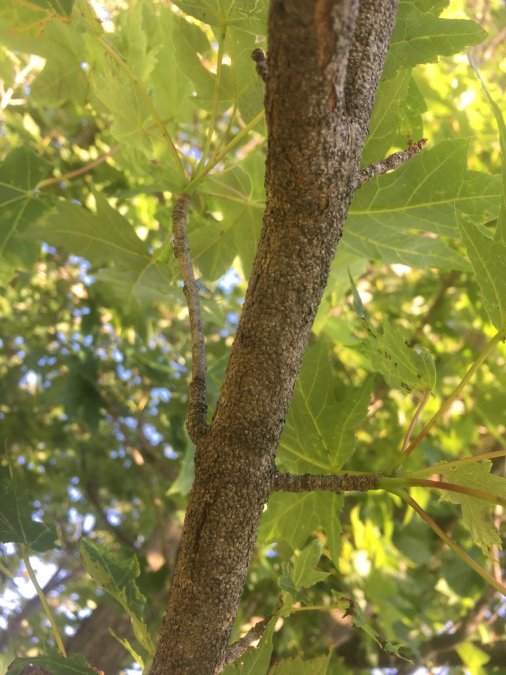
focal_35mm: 29
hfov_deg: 48.2
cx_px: 253
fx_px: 565
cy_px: 338
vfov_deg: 61.7
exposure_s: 1/120
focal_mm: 4.15
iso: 32
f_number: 2.2
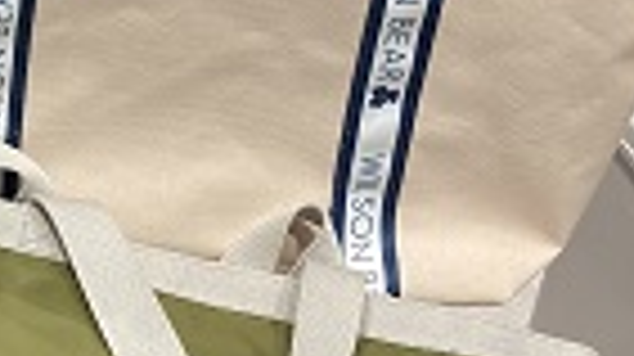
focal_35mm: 108
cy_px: 194
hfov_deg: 18.7
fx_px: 1814
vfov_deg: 11.2
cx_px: -128
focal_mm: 3.99
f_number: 1.8
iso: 80
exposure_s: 1/98
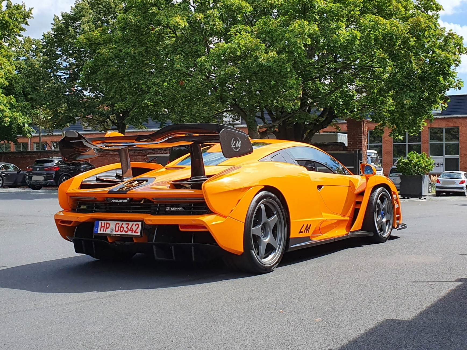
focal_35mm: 26
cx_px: 234
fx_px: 351
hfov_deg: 67.3
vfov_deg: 53.1
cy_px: 175
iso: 50
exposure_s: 1/1164
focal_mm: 4.32
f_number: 2.4
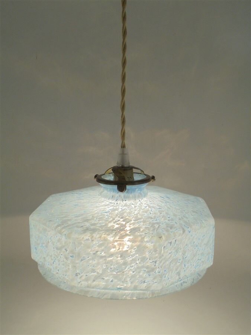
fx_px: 367
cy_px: 168
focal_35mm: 38
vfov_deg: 49.0
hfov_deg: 37.7
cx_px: 126
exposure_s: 1/40
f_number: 4.2
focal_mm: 6.9
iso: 100
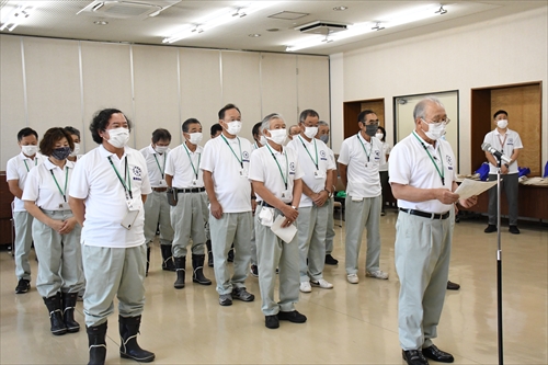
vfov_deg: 34.2
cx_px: 274
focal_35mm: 39
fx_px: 593
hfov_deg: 49.6
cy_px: 182
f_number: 5.6
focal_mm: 26
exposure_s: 1/400
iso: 3200
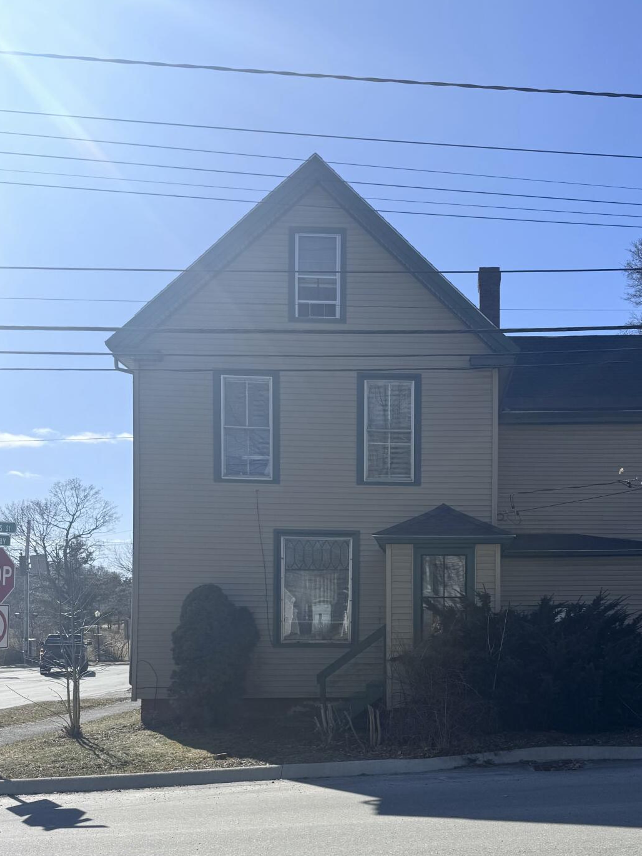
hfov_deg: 39.8
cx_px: 462
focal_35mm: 35
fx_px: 866
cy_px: 619
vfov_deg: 50.9
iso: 80
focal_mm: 6.76
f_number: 1.78
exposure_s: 1/4950
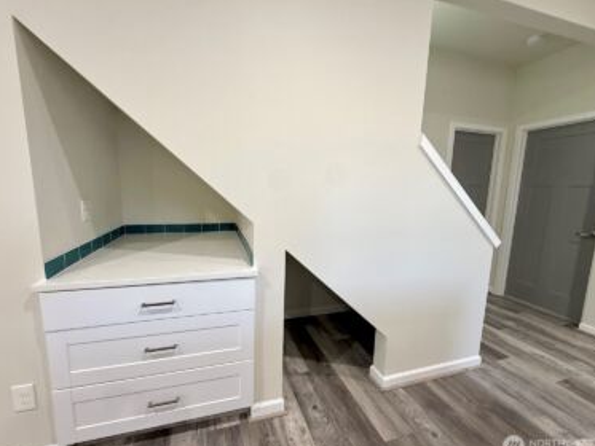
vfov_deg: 81.8
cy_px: 223
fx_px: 258
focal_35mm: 15
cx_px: 287
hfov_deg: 98.1
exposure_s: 1/60
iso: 200
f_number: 2.2
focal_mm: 2.22
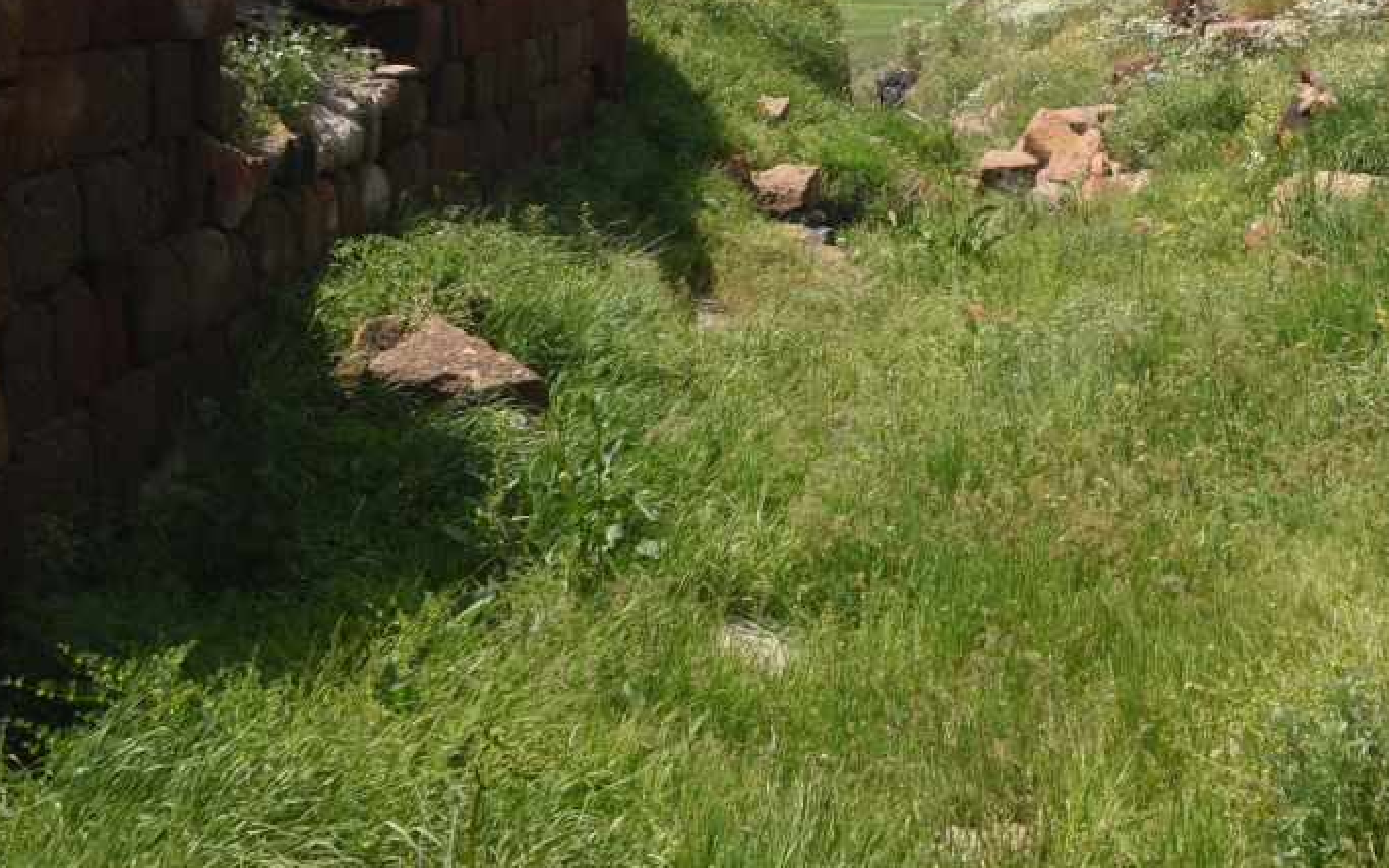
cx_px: 1200
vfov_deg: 13.3
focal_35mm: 97
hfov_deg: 21.0
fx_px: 3672
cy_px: 9
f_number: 11
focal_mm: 50
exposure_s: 1/125
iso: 125
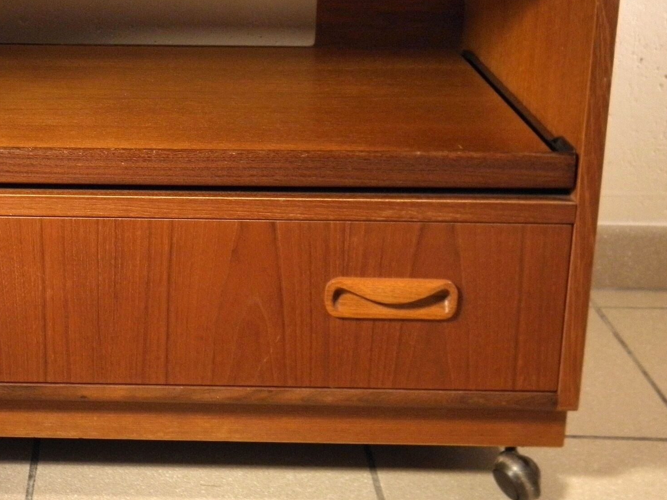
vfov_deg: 20.5
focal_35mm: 71
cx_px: 103
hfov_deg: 26.7
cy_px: 119
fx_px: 1368
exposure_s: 1/20
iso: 200
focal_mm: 7.5
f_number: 3.8
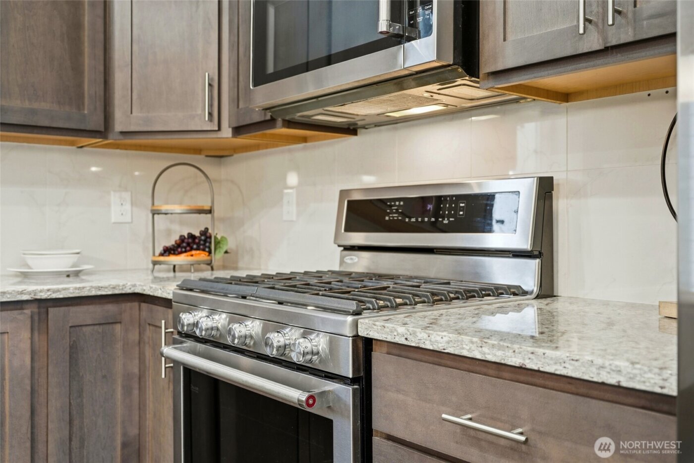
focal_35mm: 35
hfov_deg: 54.4
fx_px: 675
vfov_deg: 37.8
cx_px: 347
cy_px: 232
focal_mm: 35
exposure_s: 1/250
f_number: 4
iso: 400
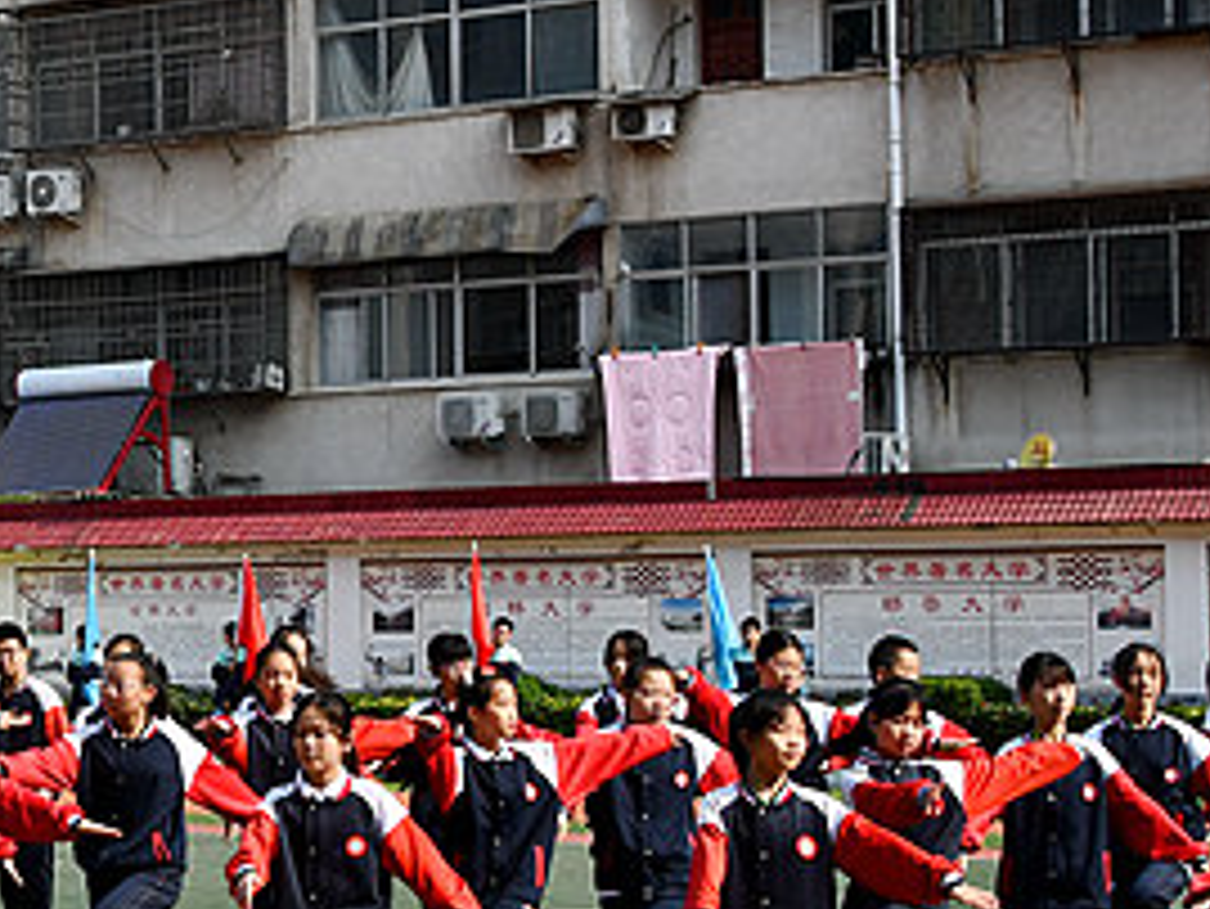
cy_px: 497
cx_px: -130
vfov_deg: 14.4
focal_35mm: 103
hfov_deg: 18.3
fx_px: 3602
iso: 200
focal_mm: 24
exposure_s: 1/400
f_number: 10
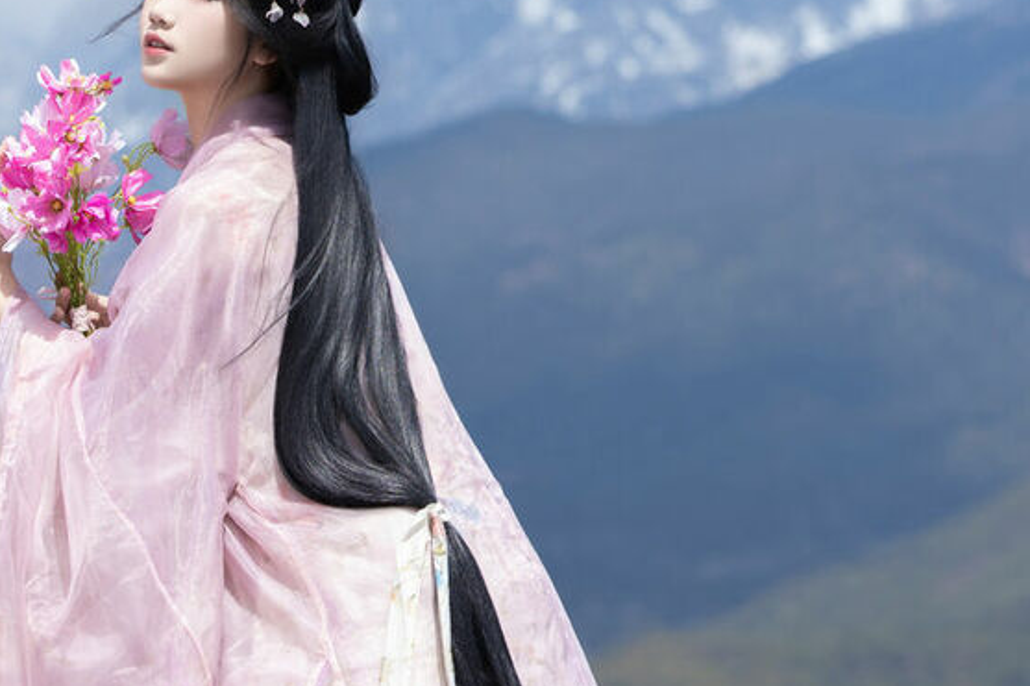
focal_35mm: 198
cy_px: 146
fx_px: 5663
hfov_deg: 10.4
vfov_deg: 6.9
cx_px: 642
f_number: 5
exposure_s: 1/640
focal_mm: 105
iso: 100
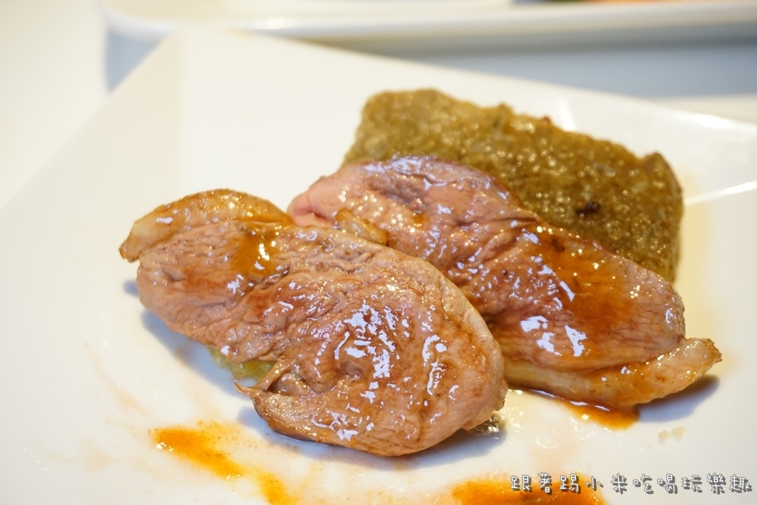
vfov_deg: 23.2
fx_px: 1230
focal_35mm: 58
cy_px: 252
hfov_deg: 34.2
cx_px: 378
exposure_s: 1/60
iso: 800
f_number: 5.6
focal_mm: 39
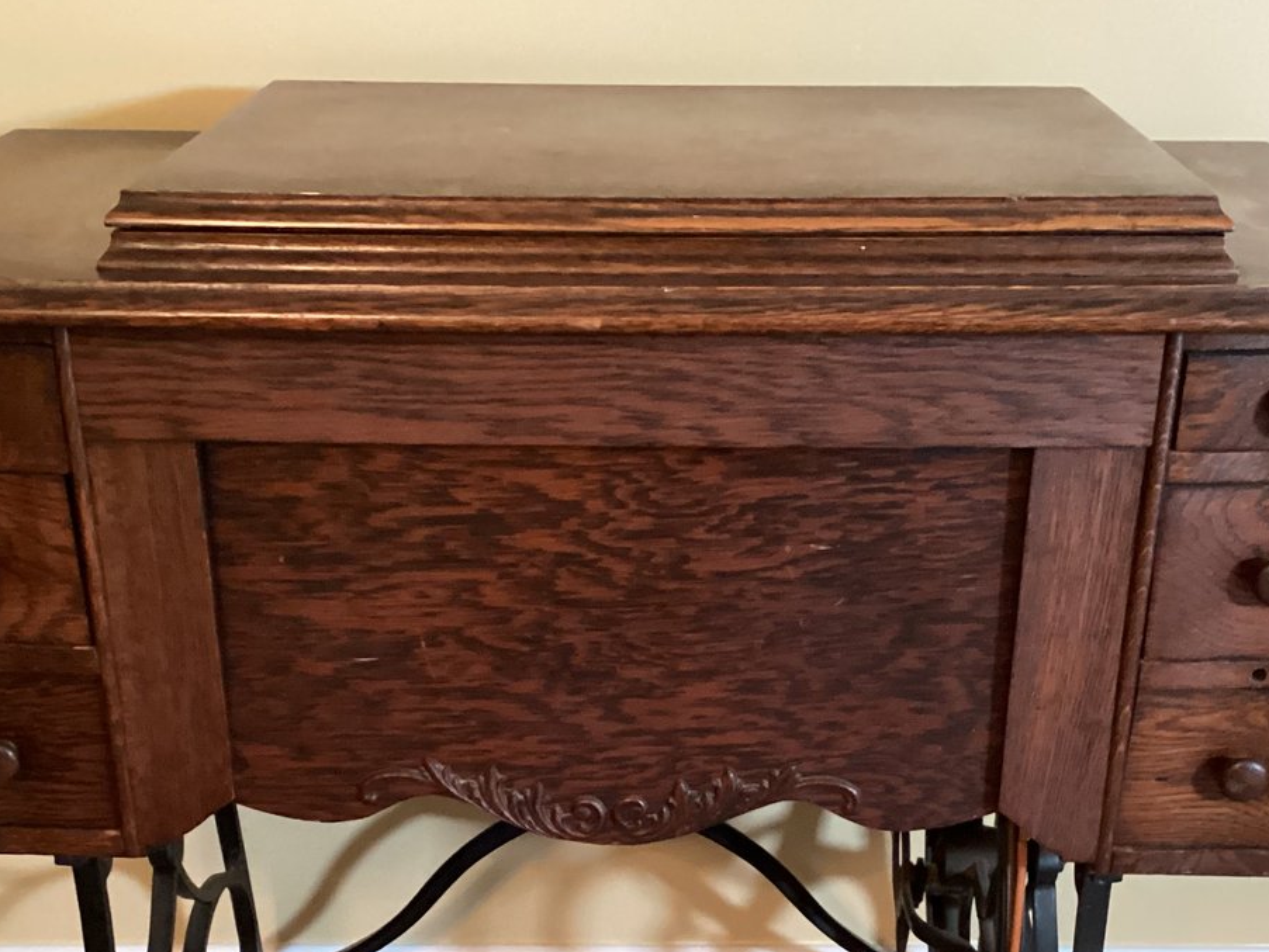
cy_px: 781
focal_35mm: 52
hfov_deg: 36.8
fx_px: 1907
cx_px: 632
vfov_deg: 27.4
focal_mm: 3.3
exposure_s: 1/30
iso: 640
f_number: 2.4
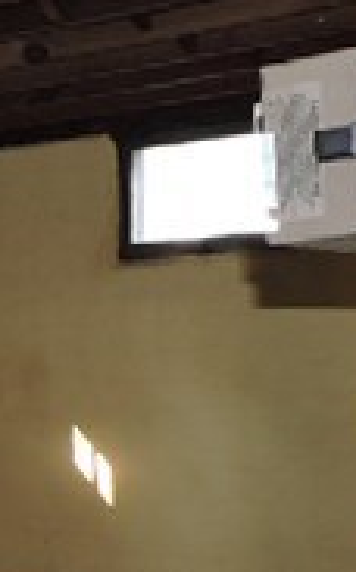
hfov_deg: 13.1
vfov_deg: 22.8
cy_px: 494
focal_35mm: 89
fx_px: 1385
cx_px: -306
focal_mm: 4.3
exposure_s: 1/30
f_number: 3
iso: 200
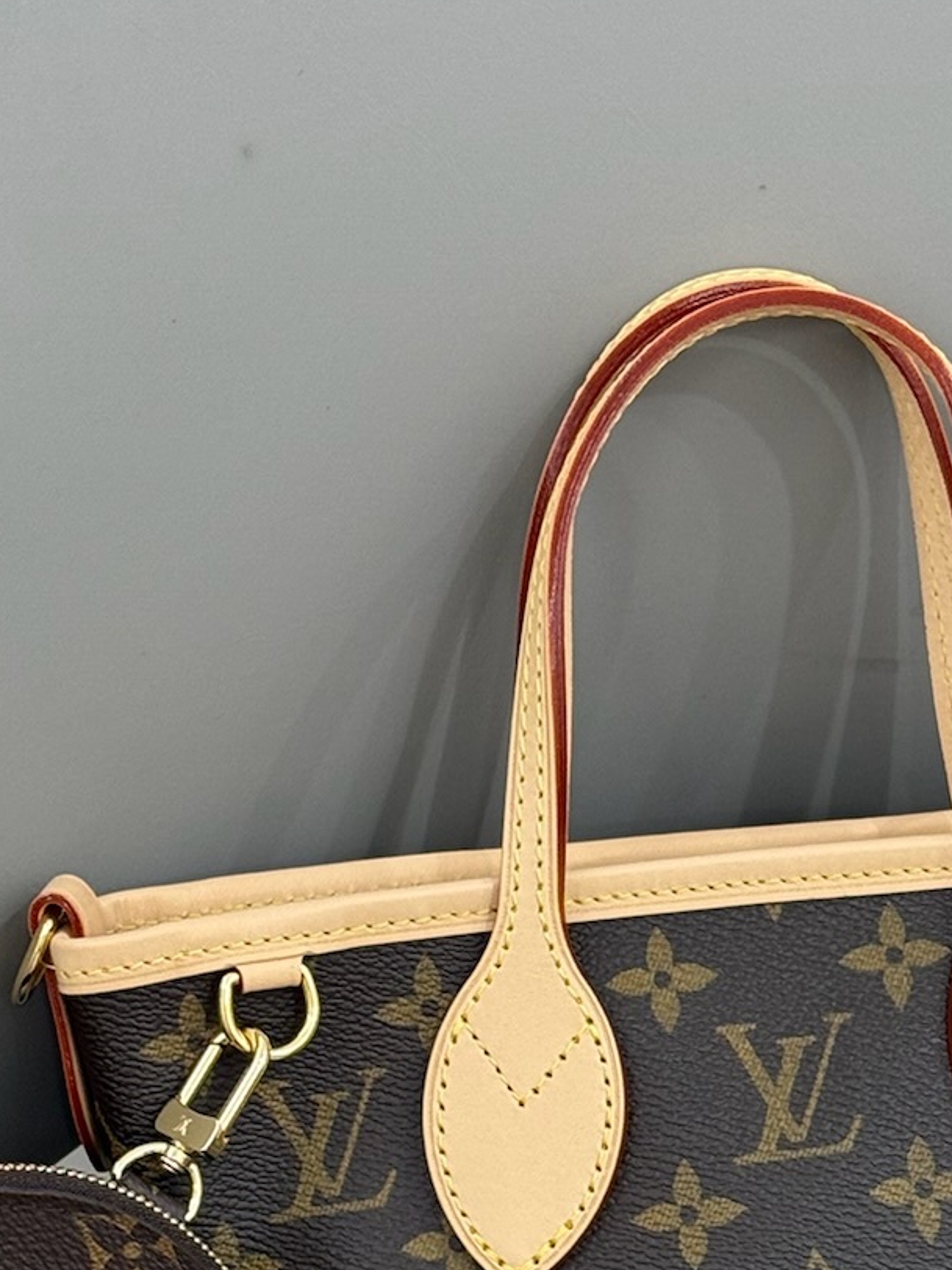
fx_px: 4437
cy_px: 1229
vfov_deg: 16.0
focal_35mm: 121
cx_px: 807
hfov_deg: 12.2
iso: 100
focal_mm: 6.76
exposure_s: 1/69
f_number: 1.78
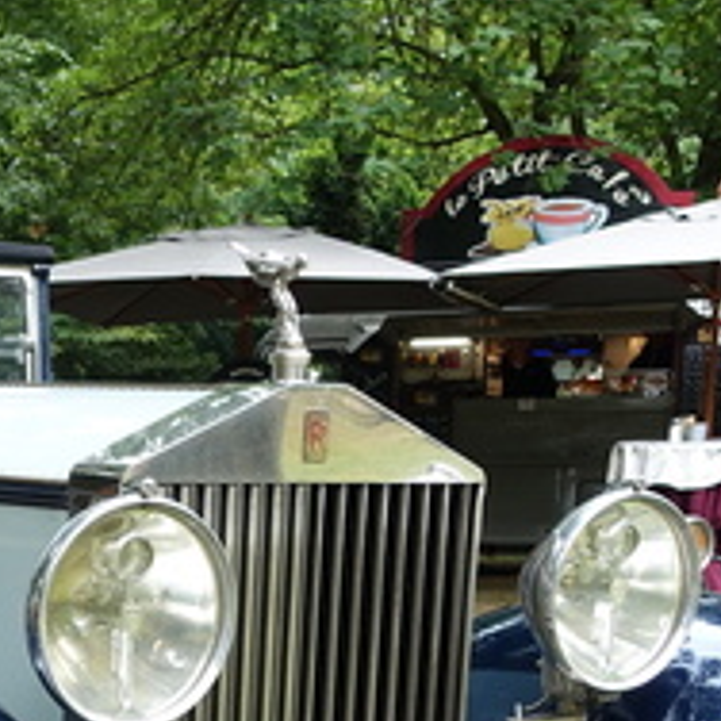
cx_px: -46
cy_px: 740
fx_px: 1532
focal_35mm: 65
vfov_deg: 25.1
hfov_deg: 24.9
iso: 125
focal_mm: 8.93
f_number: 3.2
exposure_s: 1/80
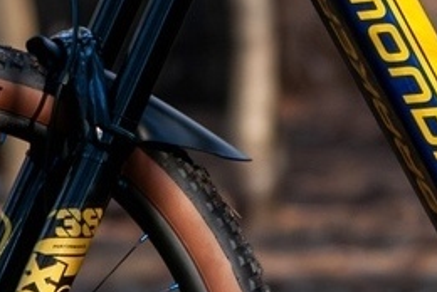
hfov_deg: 1.4
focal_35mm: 1488
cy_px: 130
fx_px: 18083
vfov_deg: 0.9
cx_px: 500
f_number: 5.3
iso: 200
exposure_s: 1/250
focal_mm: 220
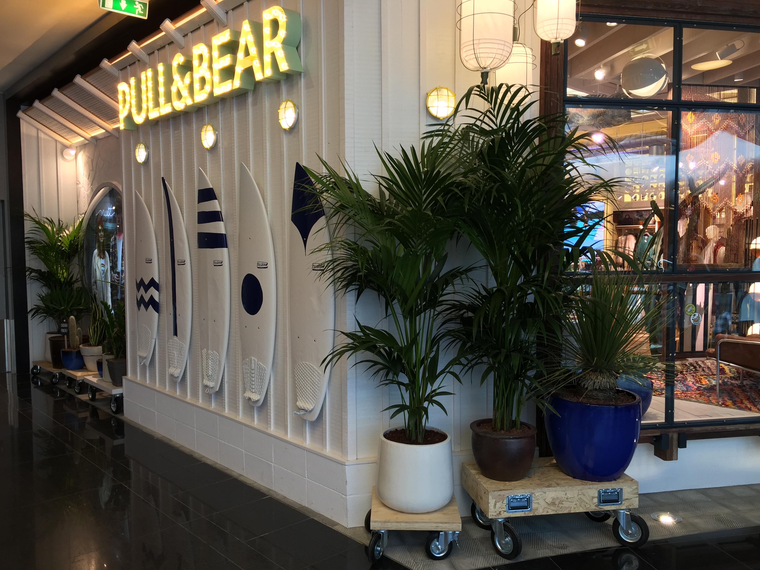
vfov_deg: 48.2
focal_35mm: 29
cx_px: 380
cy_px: 285
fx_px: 637
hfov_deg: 61.7
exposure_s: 1/40
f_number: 2.2
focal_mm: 4.15
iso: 32
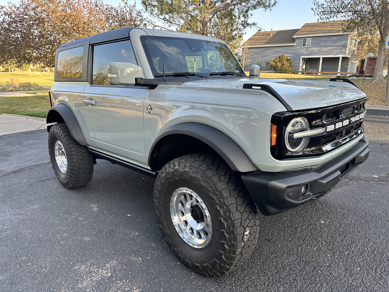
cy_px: 146
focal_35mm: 24
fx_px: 270
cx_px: 194
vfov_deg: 56.8
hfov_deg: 71.6
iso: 80
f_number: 1.78
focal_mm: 6.86
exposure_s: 1/269
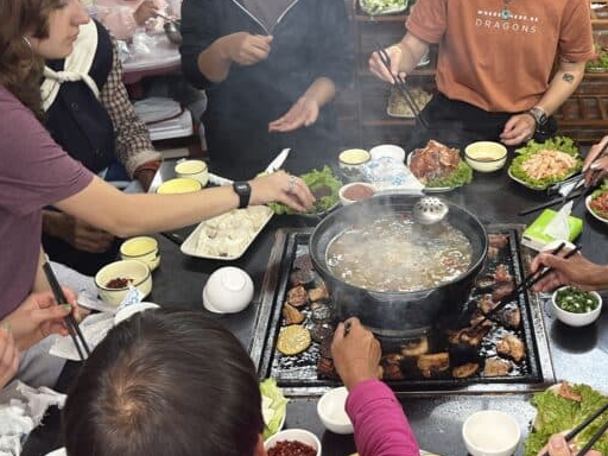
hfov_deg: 36.3
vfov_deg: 28.0
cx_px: 420
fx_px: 913
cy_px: 224
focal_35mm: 52
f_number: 1.6
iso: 125
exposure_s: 1/119
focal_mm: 5.1
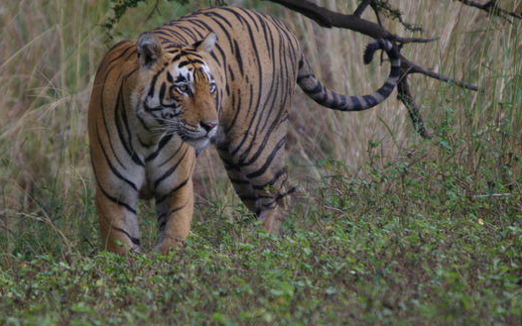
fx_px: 9534
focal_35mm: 670
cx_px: 224
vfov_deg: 2.0
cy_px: 180
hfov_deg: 3.1
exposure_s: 1/350
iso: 800
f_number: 6.7
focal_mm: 360
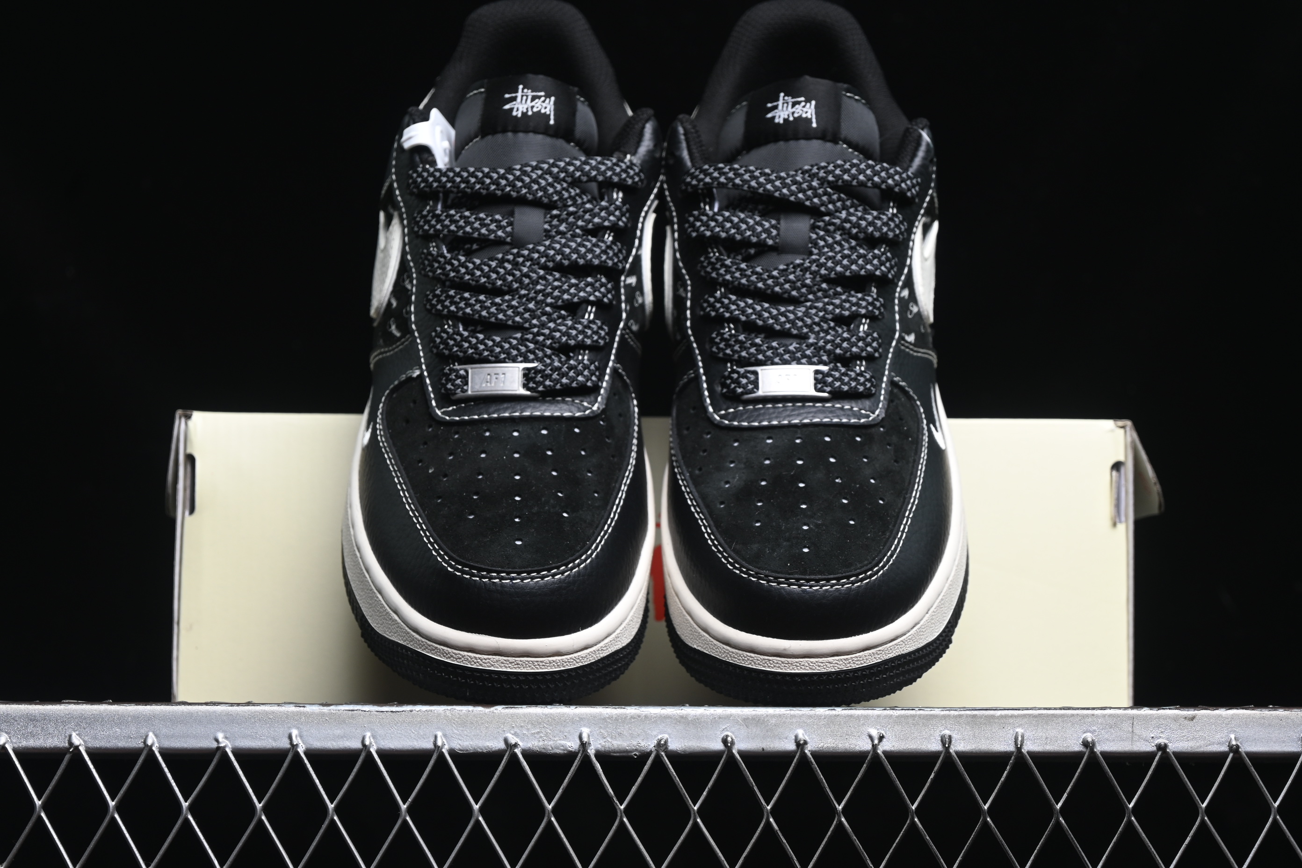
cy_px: 434
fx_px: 2712
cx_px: 651
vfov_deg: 18.2
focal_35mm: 75
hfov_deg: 27.0
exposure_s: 1/60
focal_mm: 50
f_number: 6.3
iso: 160
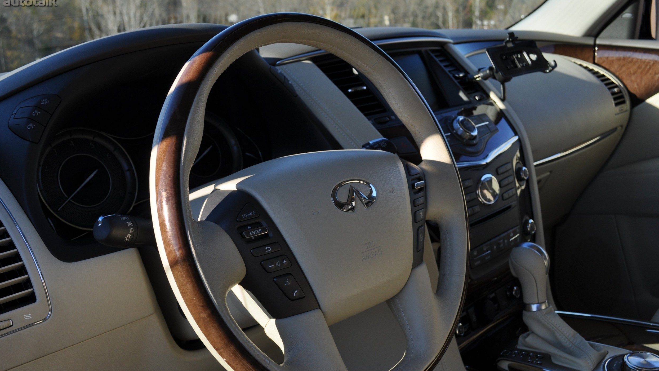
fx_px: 716
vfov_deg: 29.0
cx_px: 329
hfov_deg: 49.4
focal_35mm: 41
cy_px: 215
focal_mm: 26
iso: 200
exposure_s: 1/200
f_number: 7.1
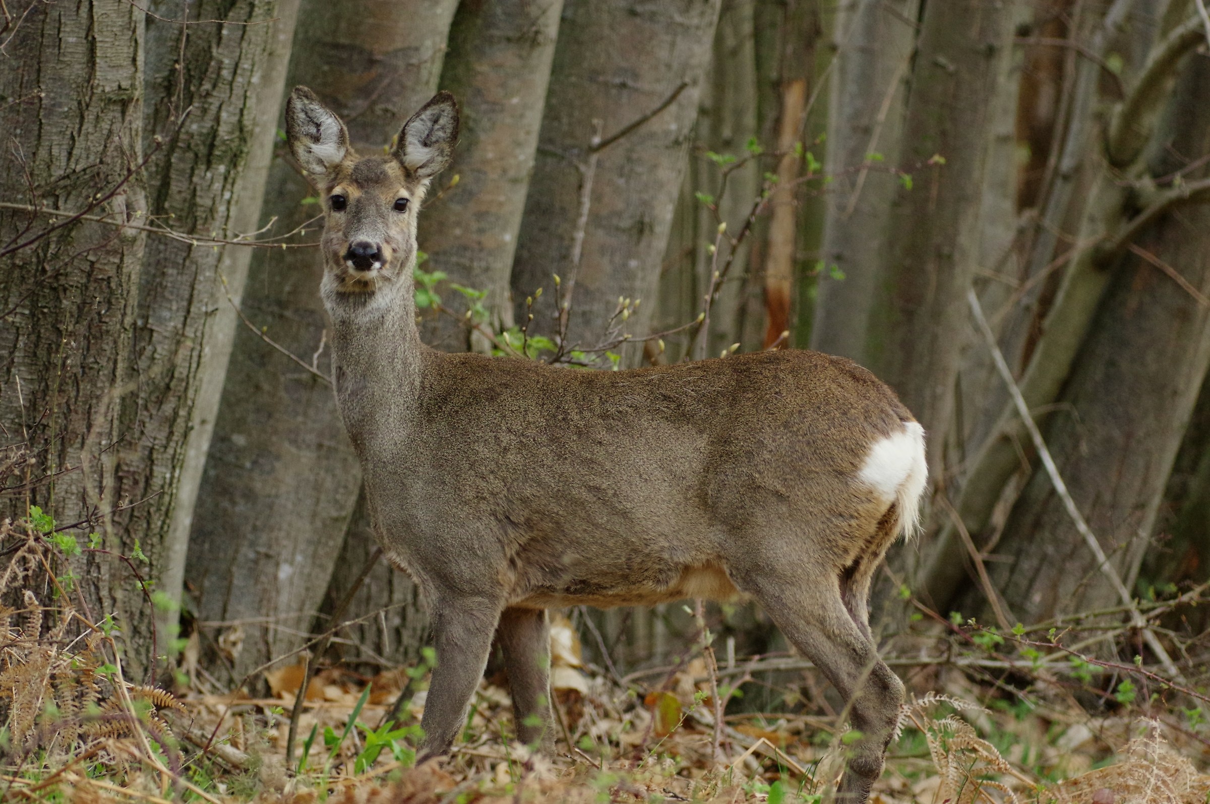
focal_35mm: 840
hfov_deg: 2.5
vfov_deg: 1.6
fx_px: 28204
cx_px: 605
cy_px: 402
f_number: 5.6
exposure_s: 1/500
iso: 3200
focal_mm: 560
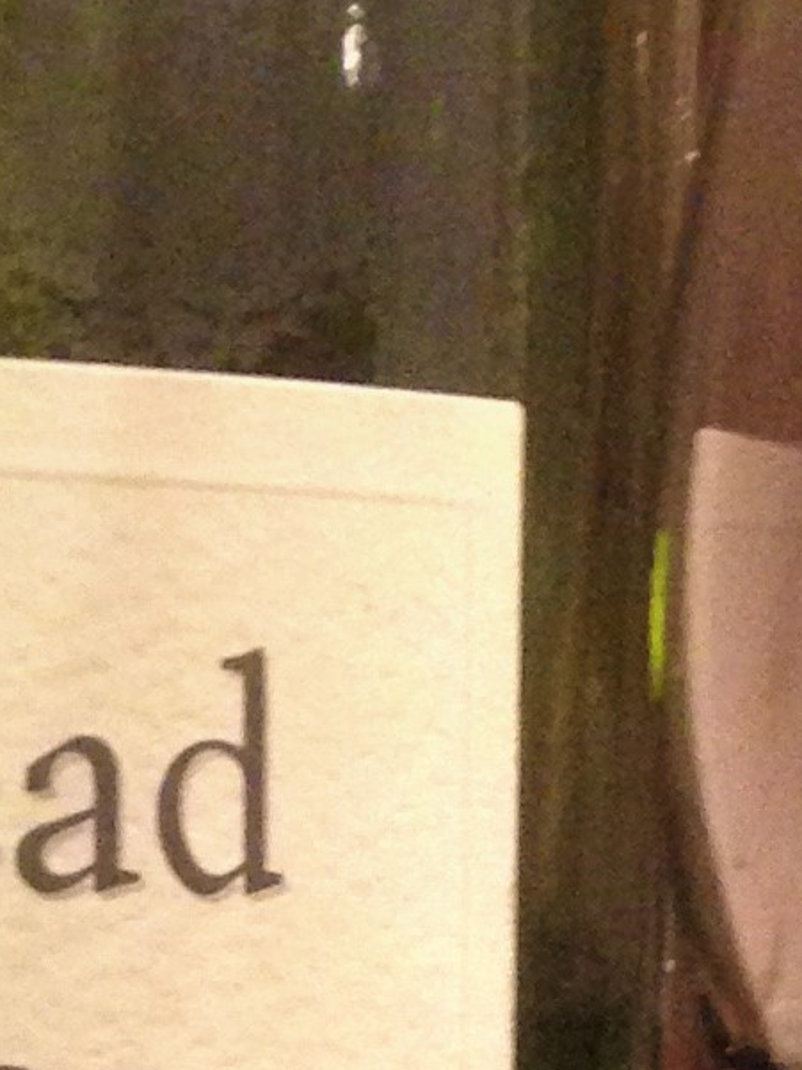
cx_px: 823
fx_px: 5533
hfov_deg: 8.2
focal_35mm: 179
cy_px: 2104
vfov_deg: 10.2
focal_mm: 4.12
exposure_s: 1/20
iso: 250
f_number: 2.4
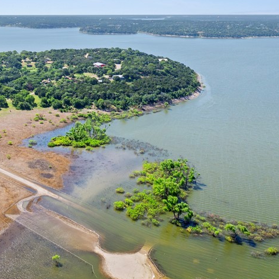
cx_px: 40
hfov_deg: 35.1
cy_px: 97
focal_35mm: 46
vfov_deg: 36.5
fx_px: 419
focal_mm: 12.29
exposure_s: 1/2000
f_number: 2.8
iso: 160
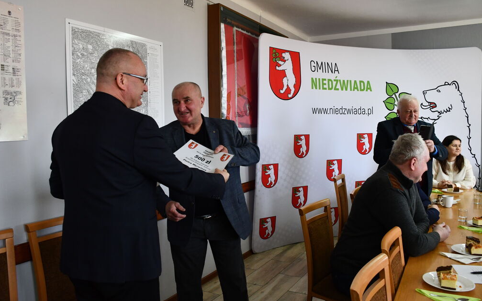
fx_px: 368
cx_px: 241
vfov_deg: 44.5
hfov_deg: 66.5
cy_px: 148
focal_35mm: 28
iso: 1000
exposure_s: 1/125
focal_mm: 18
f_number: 5.6
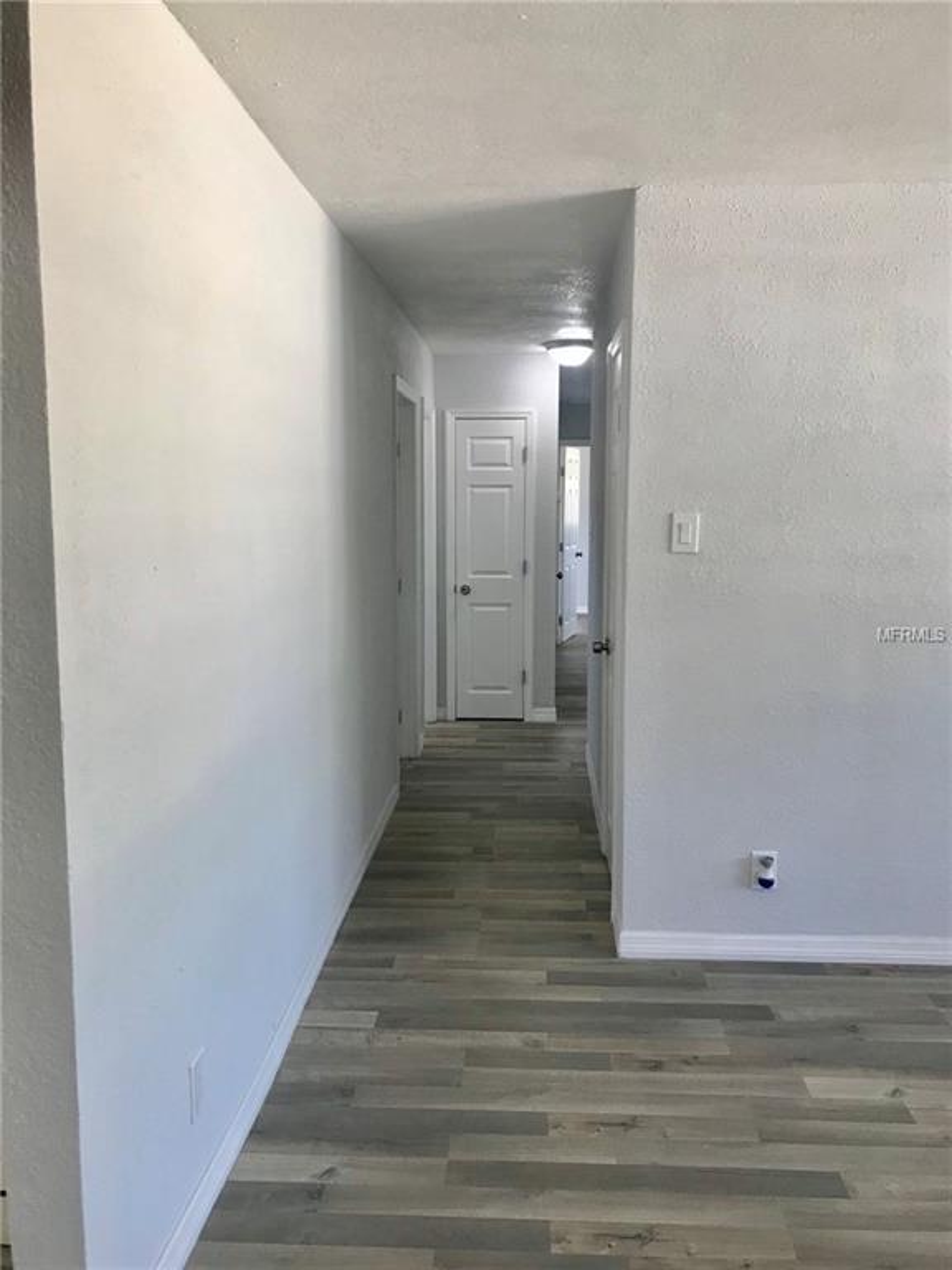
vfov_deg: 63.4
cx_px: 476
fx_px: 1027
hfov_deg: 49.7
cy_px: 635
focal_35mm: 28
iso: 20
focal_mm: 3.99
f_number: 1.8
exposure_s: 1/40
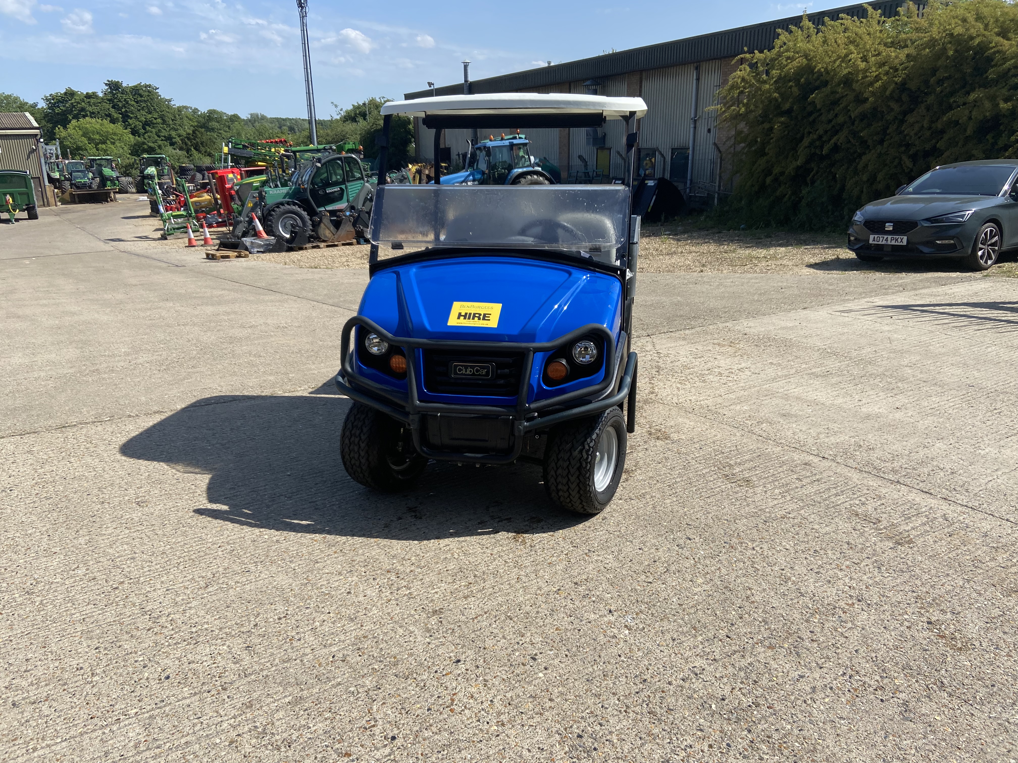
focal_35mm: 26
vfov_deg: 53.1
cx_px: 509
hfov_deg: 67.3
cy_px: 382
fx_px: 765
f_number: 1.8
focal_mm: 4.25
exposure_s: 1/2513
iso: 32
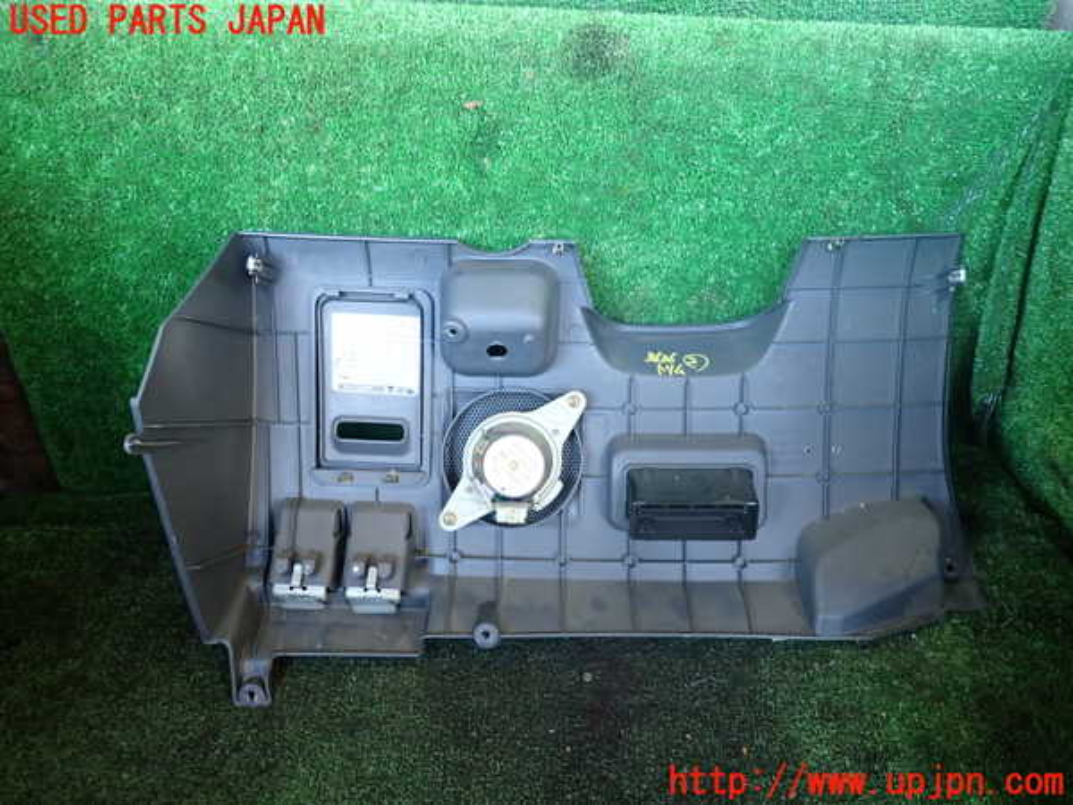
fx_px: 775
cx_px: 536
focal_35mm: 25
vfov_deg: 54.9
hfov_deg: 69.4
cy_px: 402
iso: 320
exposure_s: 1/30
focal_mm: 4.5
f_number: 2
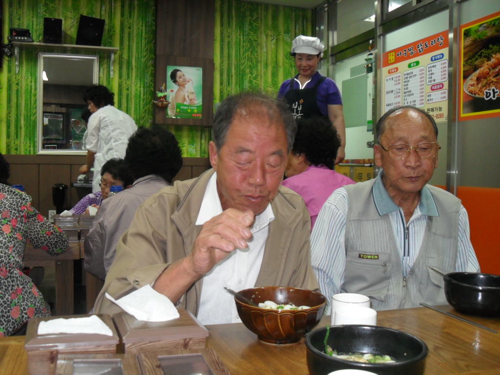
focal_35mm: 35
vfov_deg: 40.7
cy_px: 188
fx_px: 506
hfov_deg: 52.6
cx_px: 250
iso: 200
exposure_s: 1/45
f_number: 2.8
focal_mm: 6.2
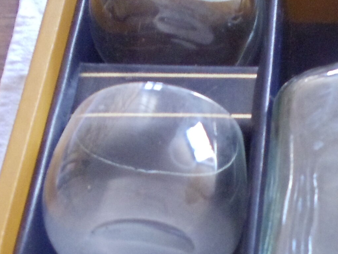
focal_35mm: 157
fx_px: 1533
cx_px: 405
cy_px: 221
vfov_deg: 9.4
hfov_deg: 12.3
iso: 400
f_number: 3.5
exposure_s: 1/8
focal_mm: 6
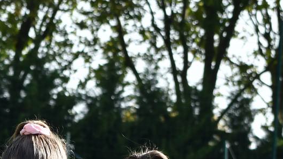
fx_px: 3016
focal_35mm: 402
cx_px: 33
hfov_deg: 5.4
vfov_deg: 3.0
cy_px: 238
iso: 400
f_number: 7.1
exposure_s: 1/800
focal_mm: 70
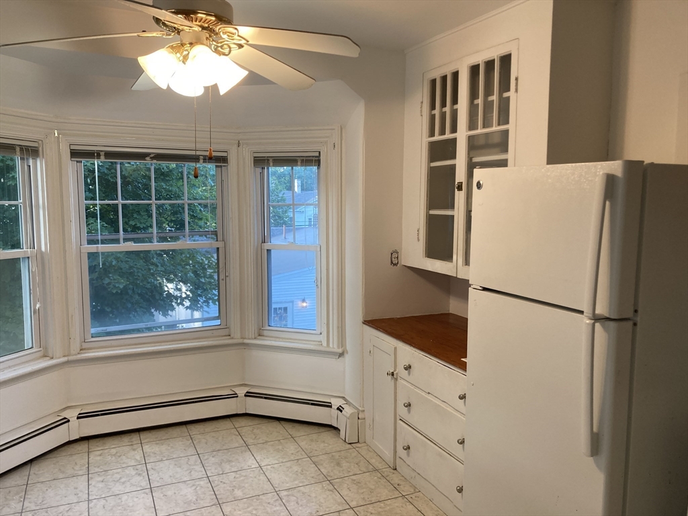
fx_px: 557
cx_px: 344
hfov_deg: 63.4
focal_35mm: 28
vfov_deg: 49.7
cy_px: 258
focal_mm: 3.99
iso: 64
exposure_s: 1/60
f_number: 1.8
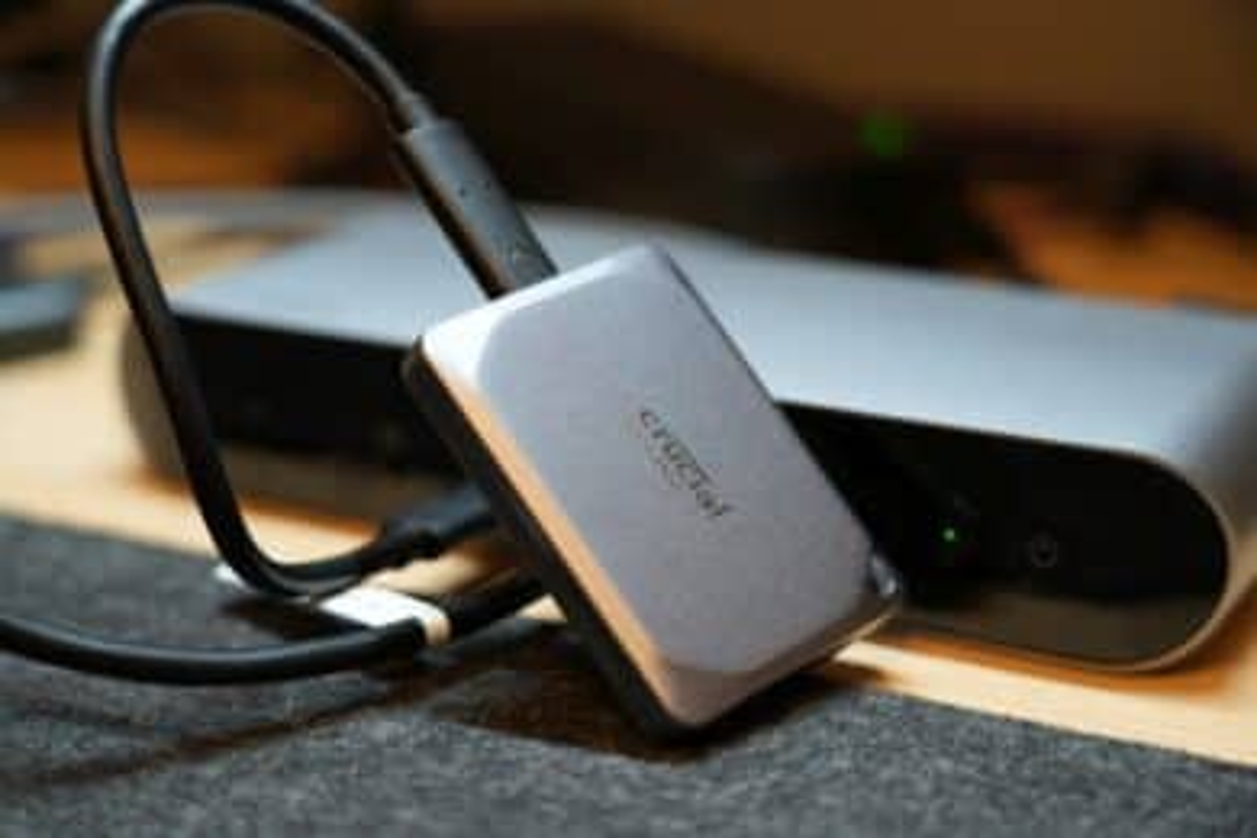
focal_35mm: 68
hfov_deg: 29.7
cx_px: 628
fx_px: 2374
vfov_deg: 20.0
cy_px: 419
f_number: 4
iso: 1000
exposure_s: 1/80
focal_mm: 68
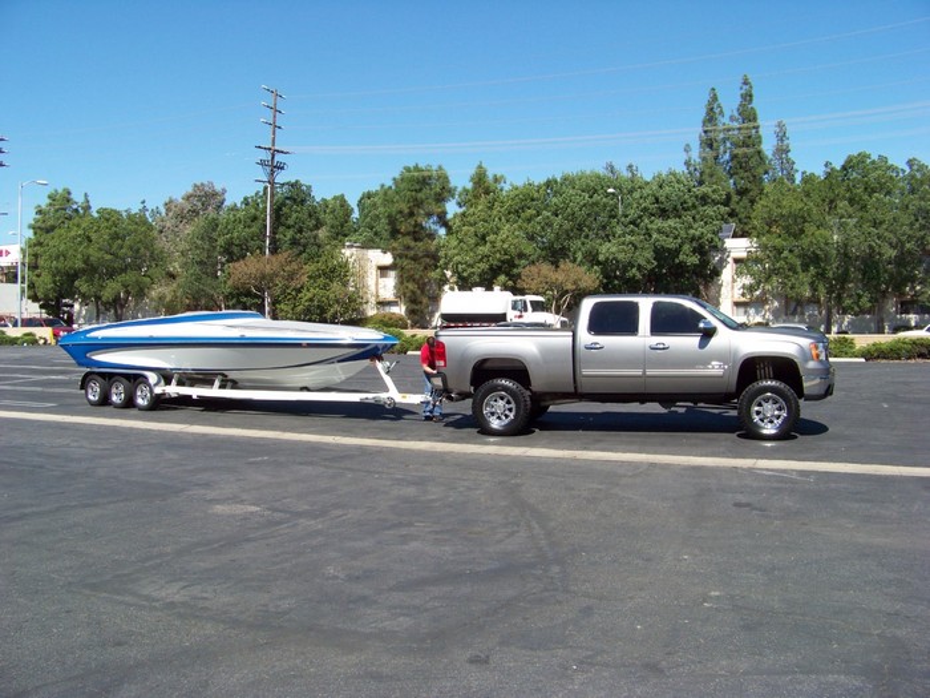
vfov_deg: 39.7
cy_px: 349
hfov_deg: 51.4
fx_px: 967
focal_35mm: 36
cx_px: 465
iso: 72
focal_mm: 5.85
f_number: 4
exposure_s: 1/500
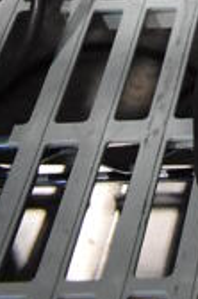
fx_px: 1223
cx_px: 524
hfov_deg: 8.3
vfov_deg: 11.4
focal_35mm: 148
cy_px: -434
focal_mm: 18
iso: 4000
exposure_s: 1/125
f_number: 3.5
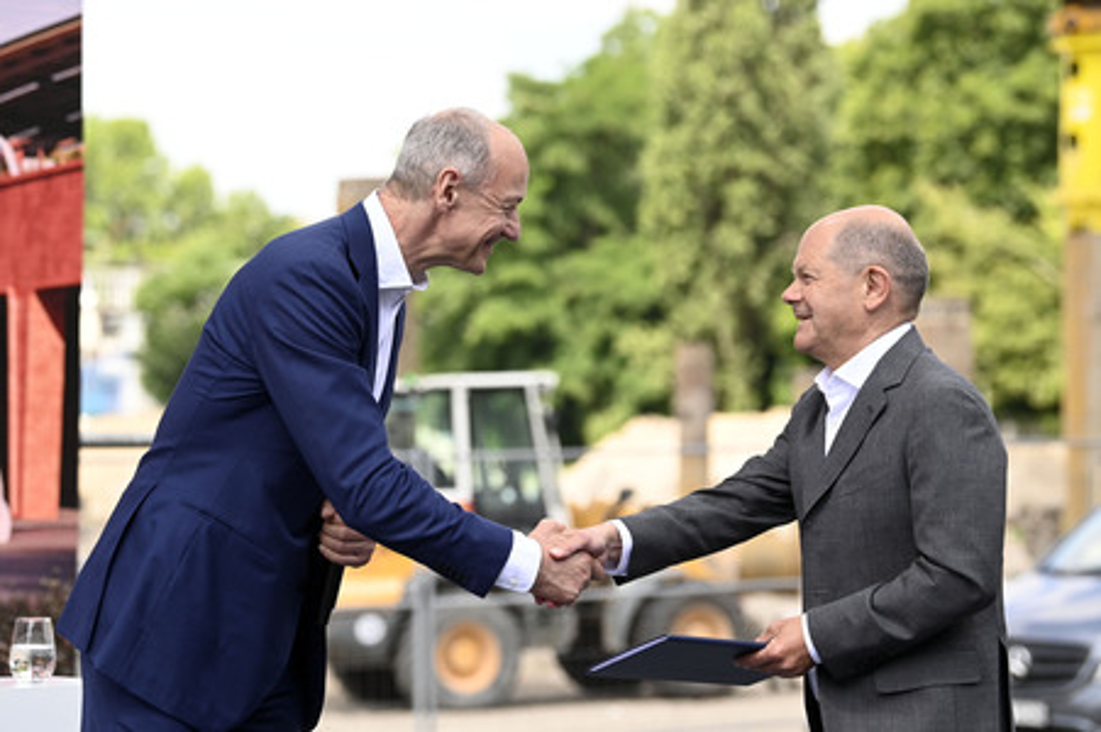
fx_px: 3667
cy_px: 366
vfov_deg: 11.4
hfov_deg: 17.1
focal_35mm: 120
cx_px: 550
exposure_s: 1/1000
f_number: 4.5
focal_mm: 120
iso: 400
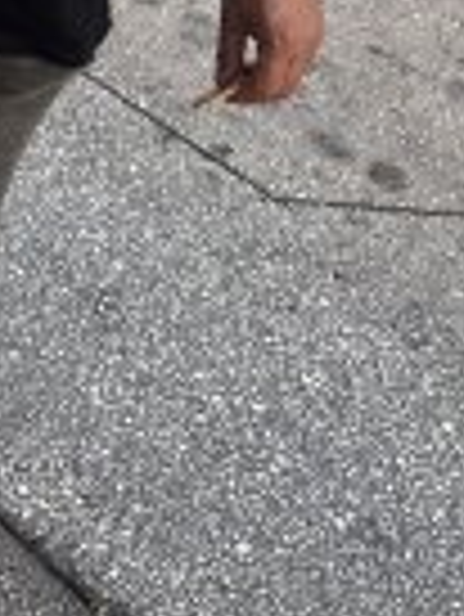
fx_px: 1695
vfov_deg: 17.4
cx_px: -200
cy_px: -445
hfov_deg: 14.7
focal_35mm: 95
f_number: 1.6
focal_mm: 5.1
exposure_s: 1/122
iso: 40
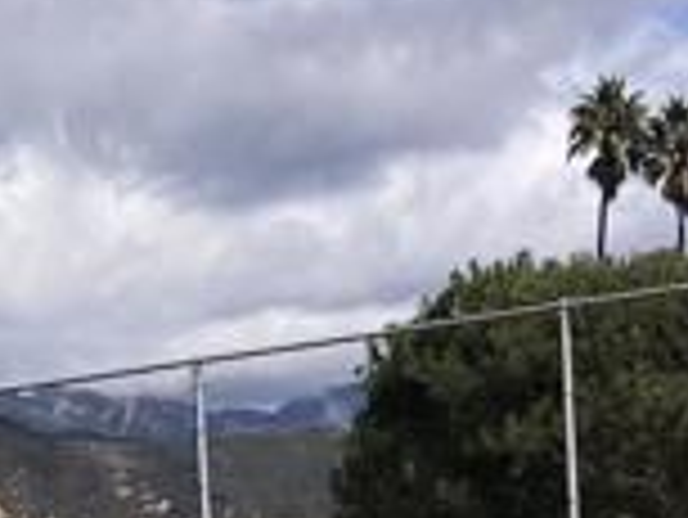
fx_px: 3720
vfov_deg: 7.7
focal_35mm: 187
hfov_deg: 10.4
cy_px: 901
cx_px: -90
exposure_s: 1/2667
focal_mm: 3.99
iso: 20
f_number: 1.8
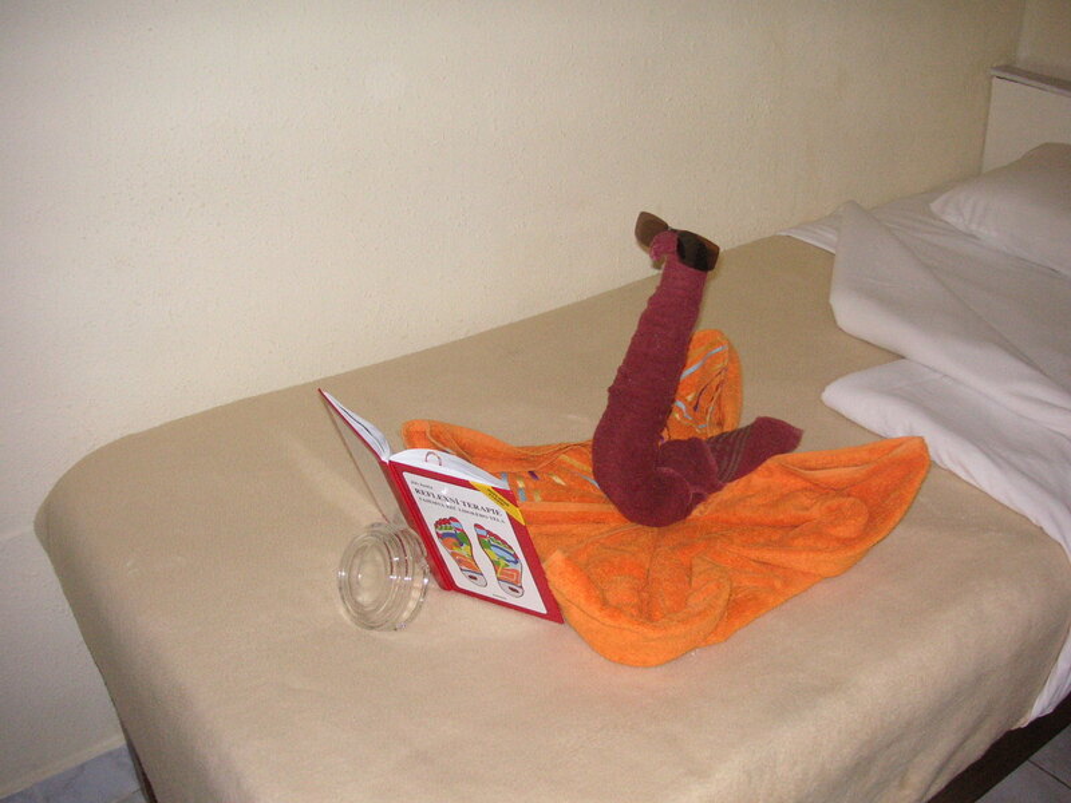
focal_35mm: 37
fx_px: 1145
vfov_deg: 38.7
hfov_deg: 50.1
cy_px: 402
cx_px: 536
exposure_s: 1/45
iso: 160
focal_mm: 6.1
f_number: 2.8
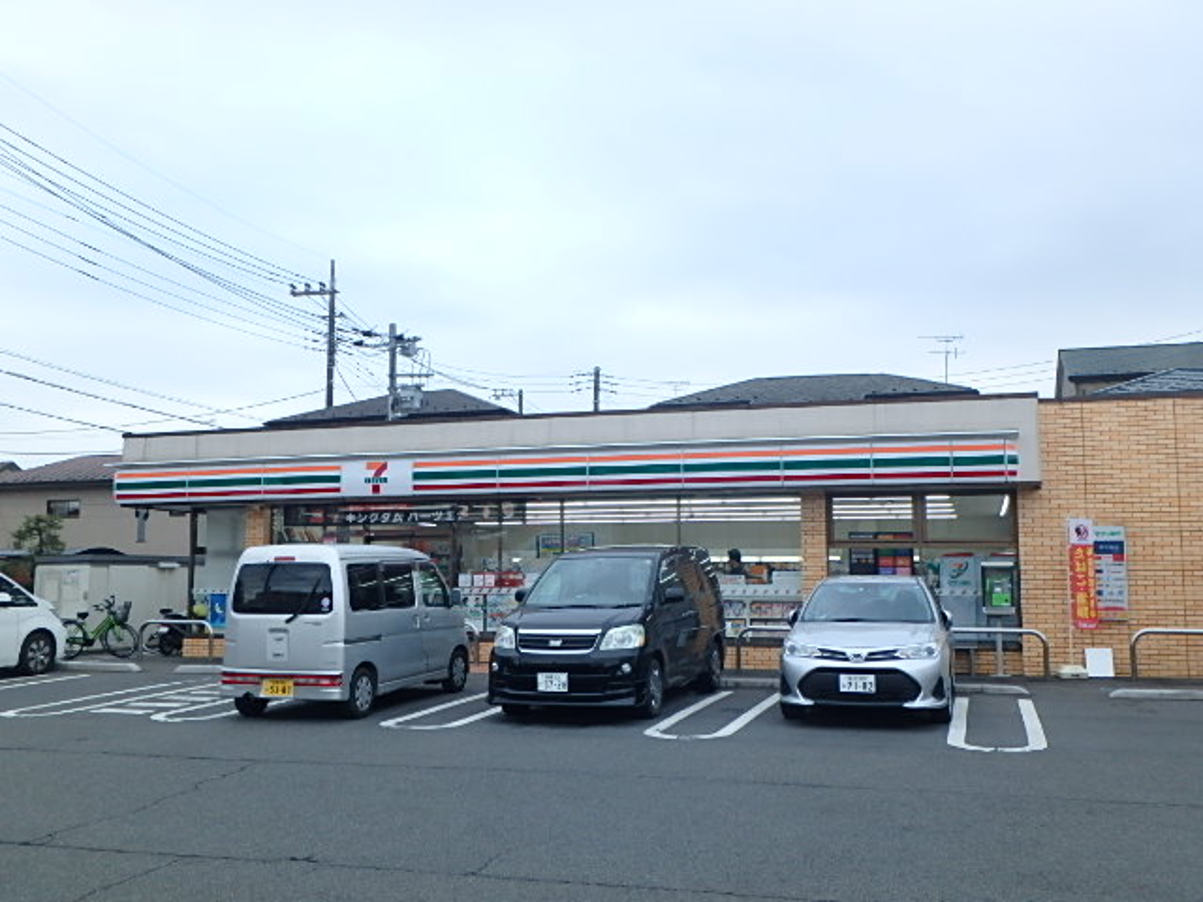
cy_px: 451
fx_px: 1182
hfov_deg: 54.0
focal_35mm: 34
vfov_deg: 41.8
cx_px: 602
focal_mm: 6
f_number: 4.9
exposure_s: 1/80
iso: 160
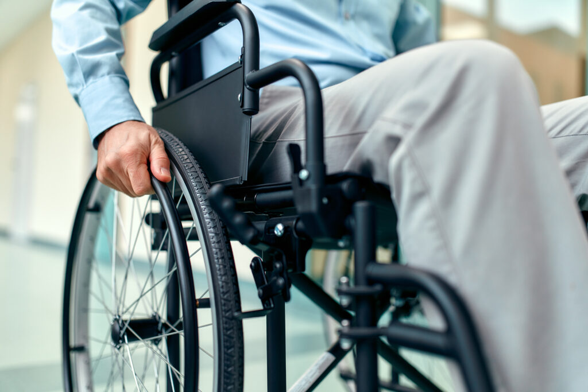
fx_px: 572
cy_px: 196
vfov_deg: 37.9
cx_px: 294
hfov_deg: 54.4
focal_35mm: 35
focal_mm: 35
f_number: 1.6
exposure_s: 1/320
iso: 400
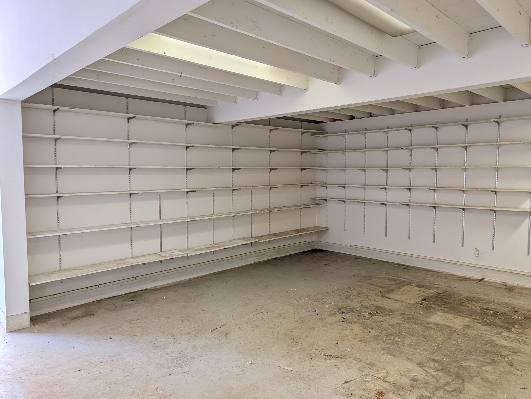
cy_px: 200
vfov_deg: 56.9
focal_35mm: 24
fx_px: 369
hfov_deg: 71.5
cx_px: 266
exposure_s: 1/60
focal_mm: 6.9
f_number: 1.68
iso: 104
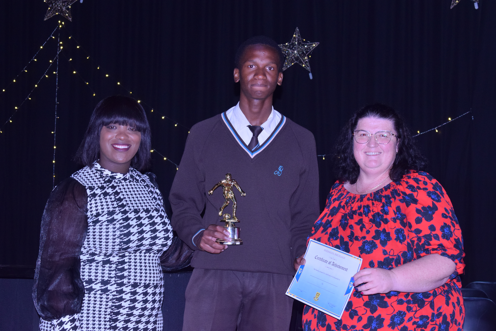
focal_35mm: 82
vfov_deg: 16.6
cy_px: 166
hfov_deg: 24.6
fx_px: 1137
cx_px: 248
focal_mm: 55
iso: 1000
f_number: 8
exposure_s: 1/60
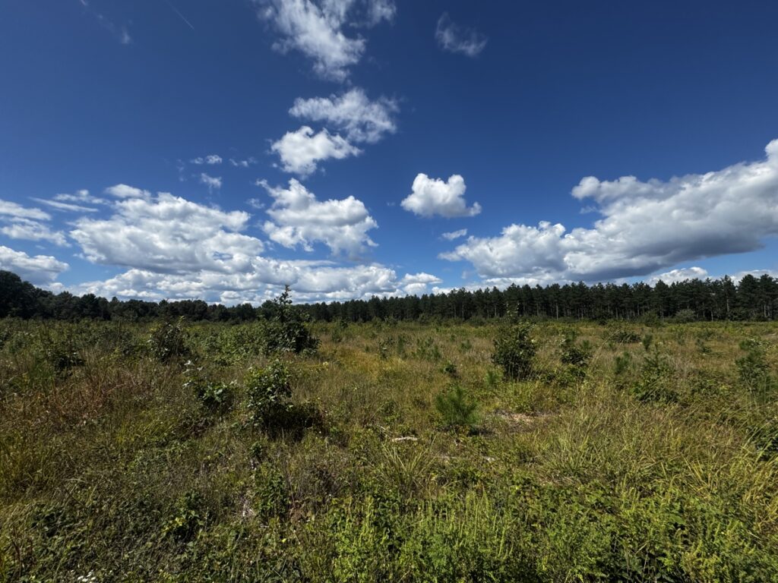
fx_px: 315
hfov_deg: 102.1
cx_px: 389
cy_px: 292
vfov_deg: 85.7
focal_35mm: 14
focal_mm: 2.22
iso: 50
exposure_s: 1/3106
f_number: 2.2
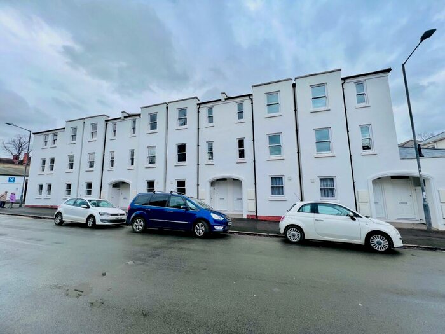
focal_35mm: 13
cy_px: 167
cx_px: 222
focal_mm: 1.57
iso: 32
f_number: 1.8
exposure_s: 1/287
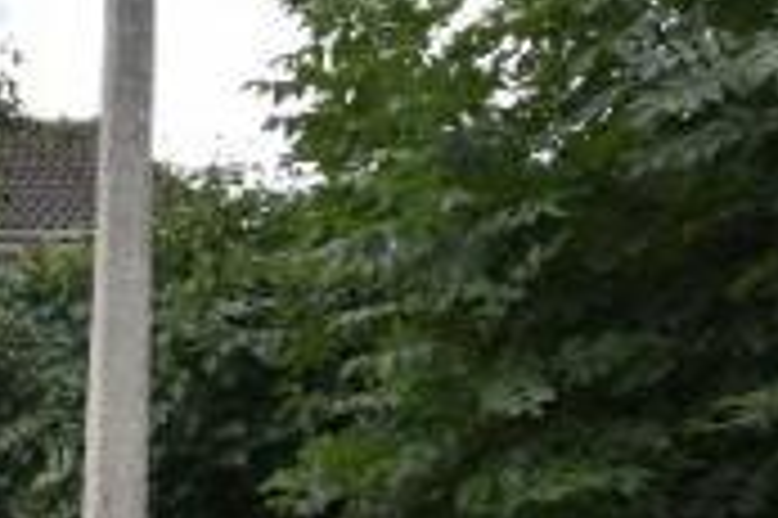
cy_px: 777
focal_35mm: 89
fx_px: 1922
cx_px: -540
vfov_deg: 14.3
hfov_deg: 18.8
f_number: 6.3
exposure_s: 1/160
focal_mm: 10
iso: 100
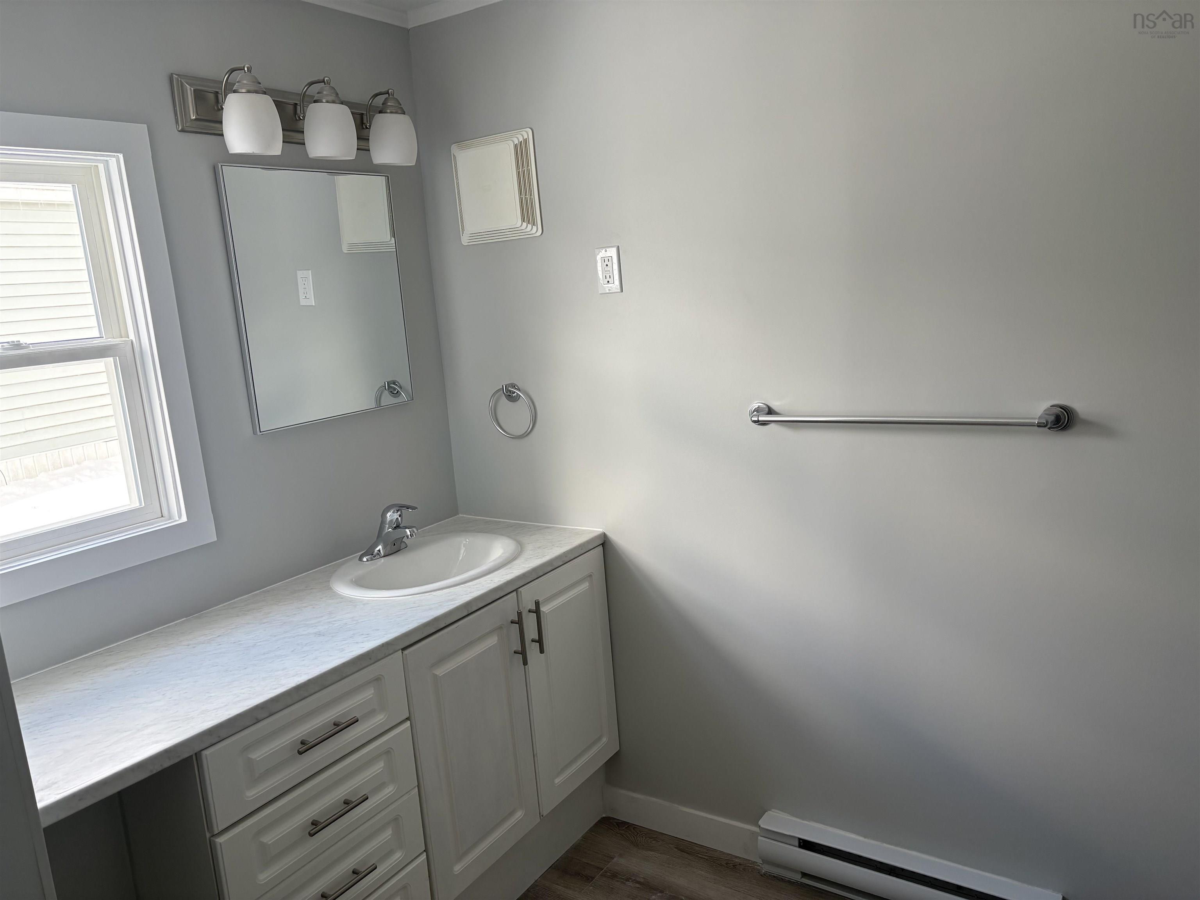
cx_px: 600
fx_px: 901
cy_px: 450
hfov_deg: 67.3
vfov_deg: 53.1
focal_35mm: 26
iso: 125
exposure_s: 1/163
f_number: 1.6
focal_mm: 5.96
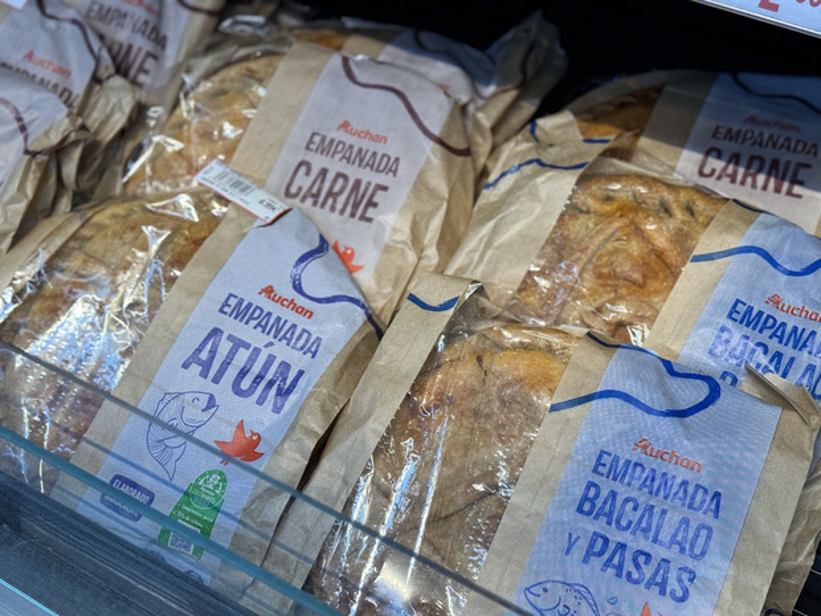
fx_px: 1138
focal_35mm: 48
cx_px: 410
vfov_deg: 30.3
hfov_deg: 39.7
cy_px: 308
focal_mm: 6.76
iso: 64
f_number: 1.78
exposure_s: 1/454
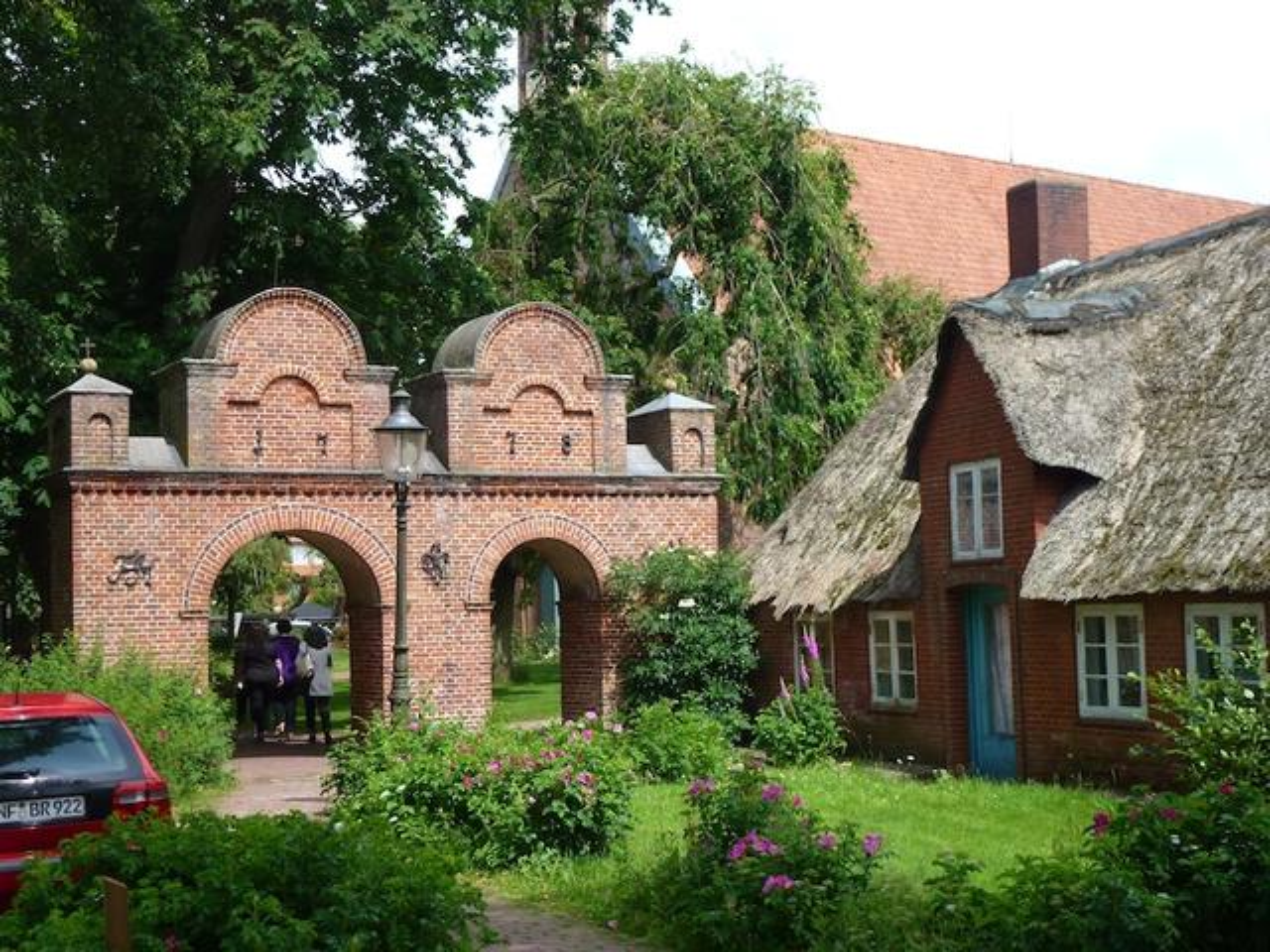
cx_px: 635
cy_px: 476
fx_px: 1871
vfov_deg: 28.6
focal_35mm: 51
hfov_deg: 37.5
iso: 100
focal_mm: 8.7
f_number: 4.1
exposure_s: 1/400
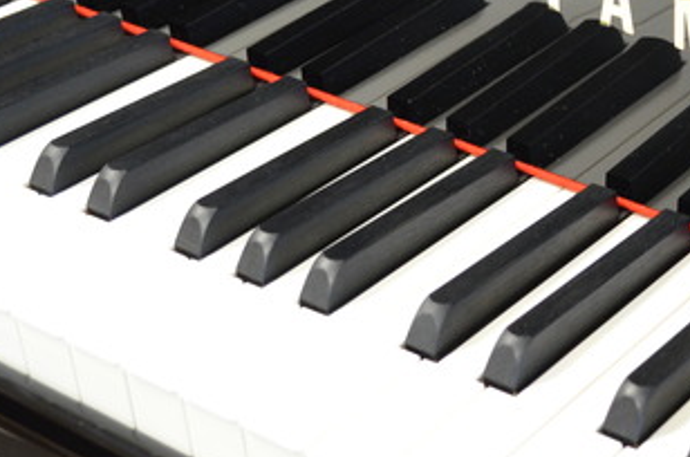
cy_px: 277
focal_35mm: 84
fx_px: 1607
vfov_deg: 16.2
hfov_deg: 23.1
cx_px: 712
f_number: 4.2
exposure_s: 1/30
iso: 1800
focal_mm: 26
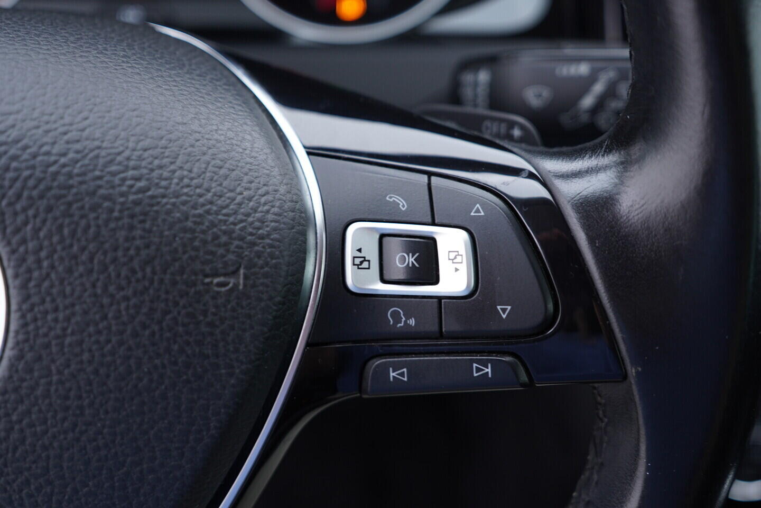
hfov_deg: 53.1
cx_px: 380
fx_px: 761
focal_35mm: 36
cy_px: 254
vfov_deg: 36.9
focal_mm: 24
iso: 200
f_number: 2.8
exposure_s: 1/40
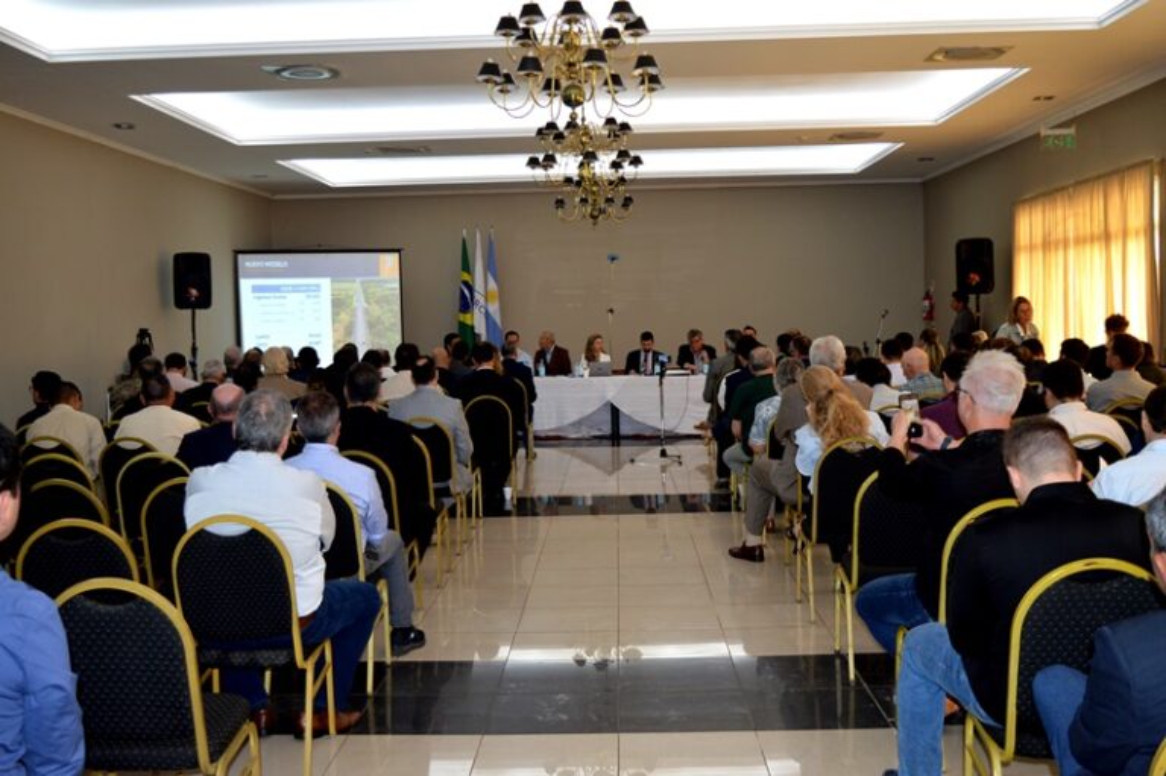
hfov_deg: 49.6
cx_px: 583
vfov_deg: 34.2
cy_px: 388
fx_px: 1262
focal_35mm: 39
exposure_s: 1/80
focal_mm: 26
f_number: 4
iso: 400
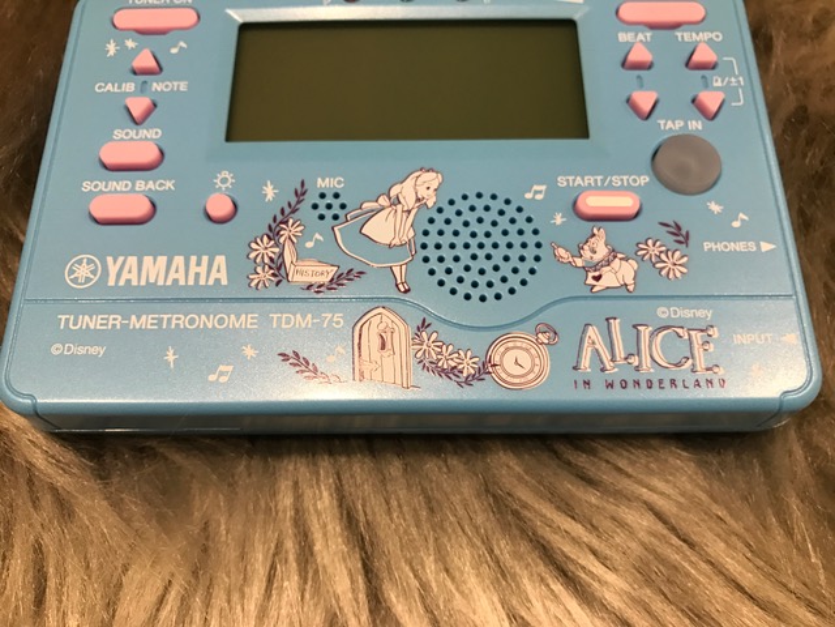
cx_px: 418
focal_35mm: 28
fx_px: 675
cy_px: 314
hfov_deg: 63.4
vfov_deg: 49.7
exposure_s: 1/24
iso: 40
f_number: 1.8
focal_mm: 3.99
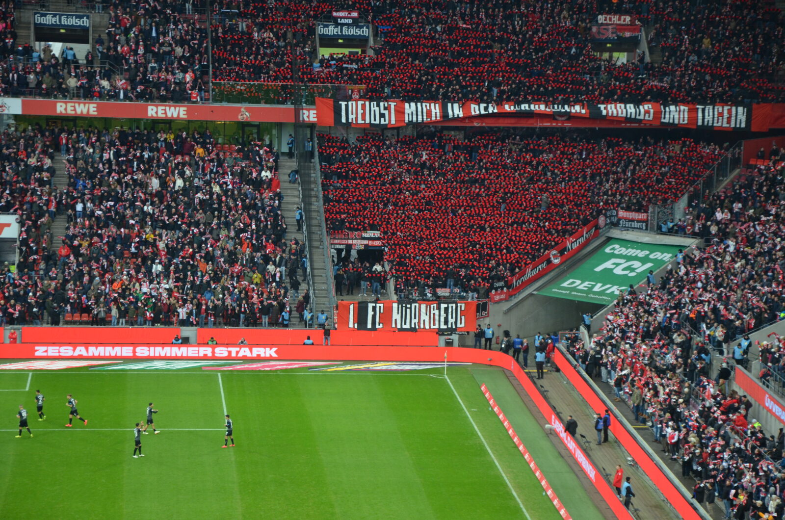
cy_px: 260
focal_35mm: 128
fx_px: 2775
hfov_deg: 16.1
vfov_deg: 10.7
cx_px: 392
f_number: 5.6
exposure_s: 1/250
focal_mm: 85
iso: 800
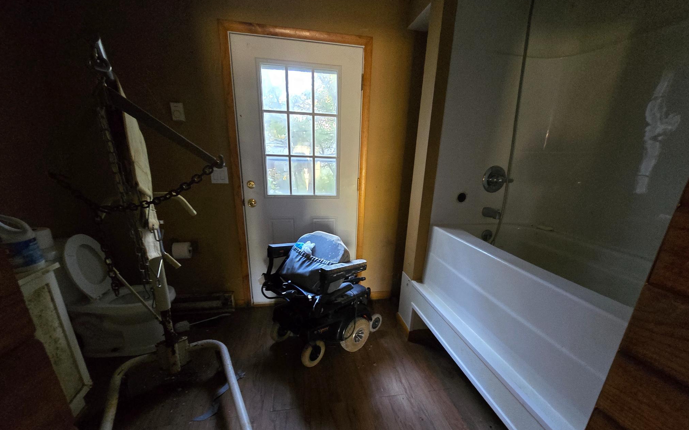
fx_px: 263
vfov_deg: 78.0
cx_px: 349
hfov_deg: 105.3
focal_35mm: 14
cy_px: 252
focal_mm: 2.2
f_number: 2.2
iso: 1250
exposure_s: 1/24
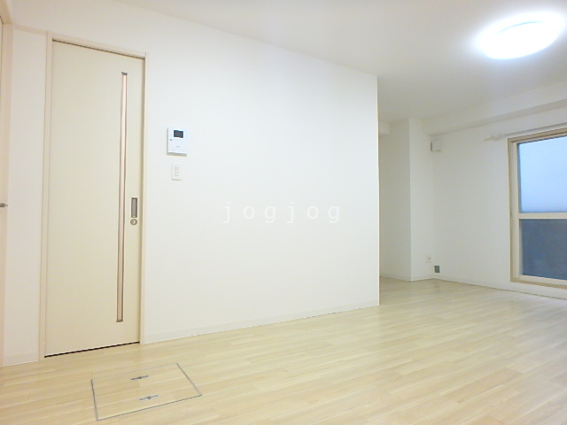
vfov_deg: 63.4
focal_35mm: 21
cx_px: 284
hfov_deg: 79.0
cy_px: 212
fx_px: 344
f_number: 3.5
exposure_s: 1/30
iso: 250
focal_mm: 3.7
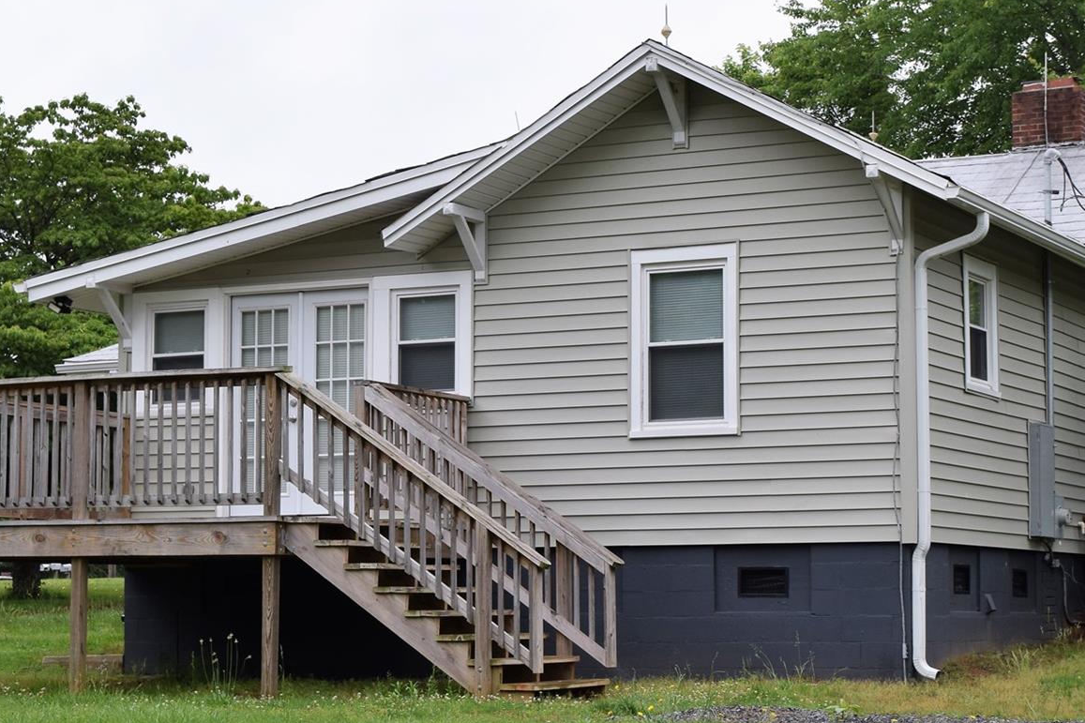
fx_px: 2561
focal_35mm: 85
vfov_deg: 16.1
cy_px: 406
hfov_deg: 23.9
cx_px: 642
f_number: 9
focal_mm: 32
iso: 200
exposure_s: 1/320
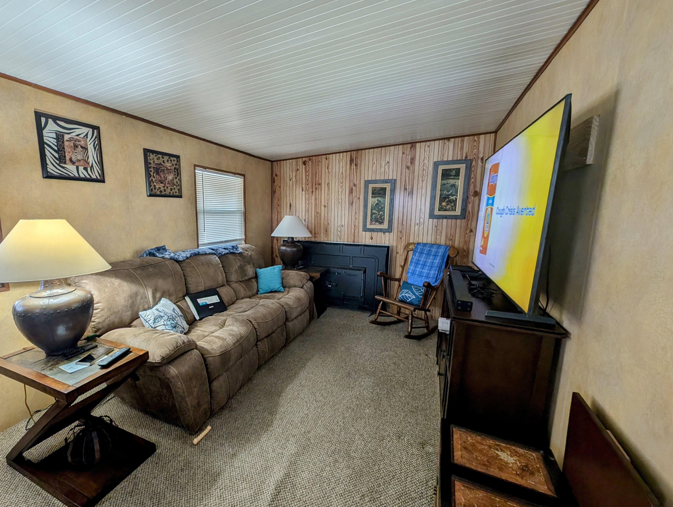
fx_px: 273
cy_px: 259
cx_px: 287
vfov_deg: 85.8
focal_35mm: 14
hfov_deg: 101.2
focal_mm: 2.23
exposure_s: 1/24
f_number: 1.95
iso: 42
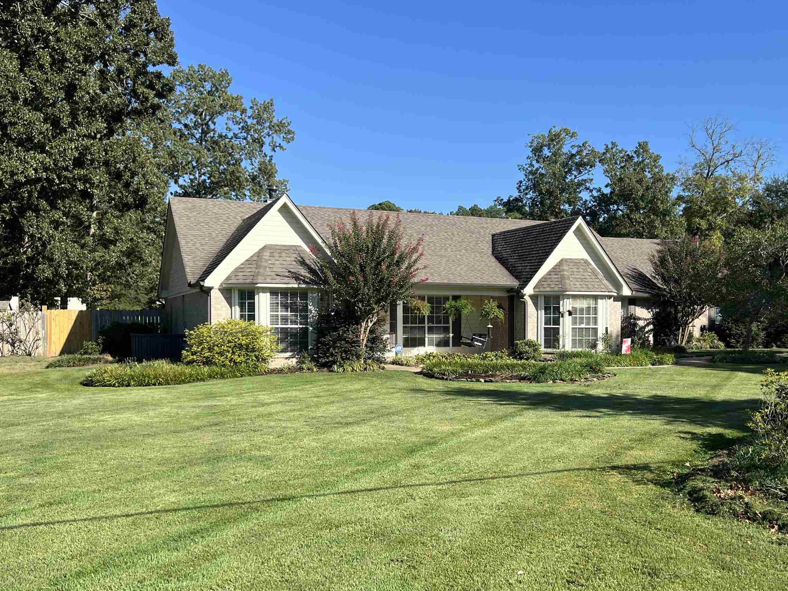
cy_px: 334
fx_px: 797
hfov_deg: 52.2
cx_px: 475
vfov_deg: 40.6
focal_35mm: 35
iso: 50
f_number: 1.5
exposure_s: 1/2915
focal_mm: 5.7
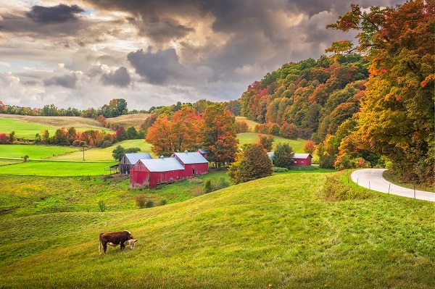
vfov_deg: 26.9
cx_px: 218
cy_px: 144
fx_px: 604
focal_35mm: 50
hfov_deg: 39.6
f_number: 6.3
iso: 640
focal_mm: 50
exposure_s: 1/100
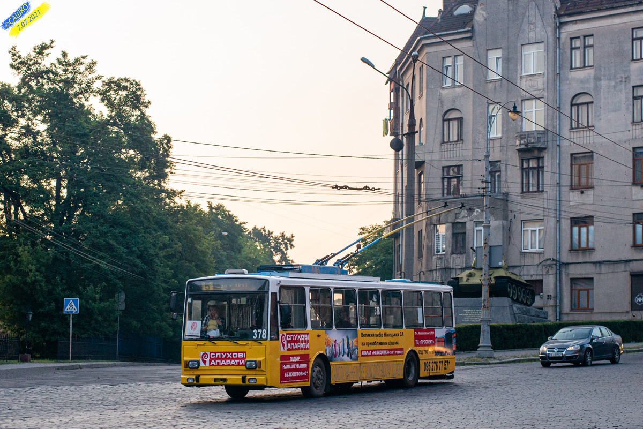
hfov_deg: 39.6
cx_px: 322
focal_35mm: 50
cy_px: 214
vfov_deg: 27.0
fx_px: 893
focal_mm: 50
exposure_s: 1/250
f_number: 4
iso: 1000
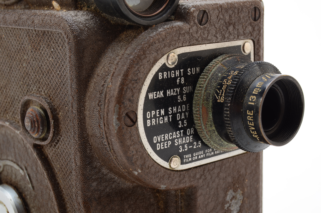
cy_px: 106
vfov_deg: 16.5
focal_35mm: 82
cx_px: 160
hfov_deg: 24.7
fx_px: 734
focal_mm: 55
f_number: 18
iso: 100
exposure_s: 1/160
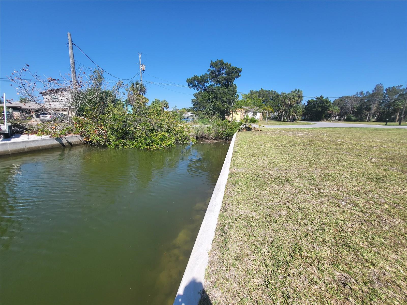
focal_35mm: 13
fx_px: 153
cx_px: 204
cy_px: 152
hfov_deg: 106.2
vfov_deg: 89.9
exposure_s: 1/912
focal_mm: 1.74
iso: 32
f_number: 2.2
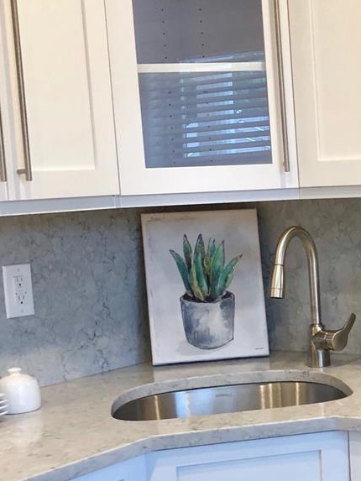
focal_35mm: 75
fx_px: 1042
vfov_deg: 25.8
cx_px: 431
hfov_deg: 18.6
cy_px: 332
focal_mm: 3.99
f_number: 1.8
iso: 25
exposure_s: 1/30
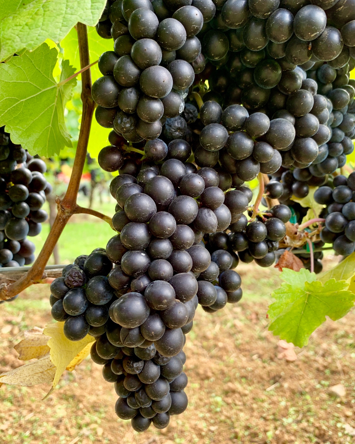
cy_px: 214
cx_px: 181
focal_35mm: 28
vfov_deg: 62.2
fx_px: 368
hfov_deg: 51.5
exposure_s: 1/122
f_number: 1.8
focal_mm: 4.25
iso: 40
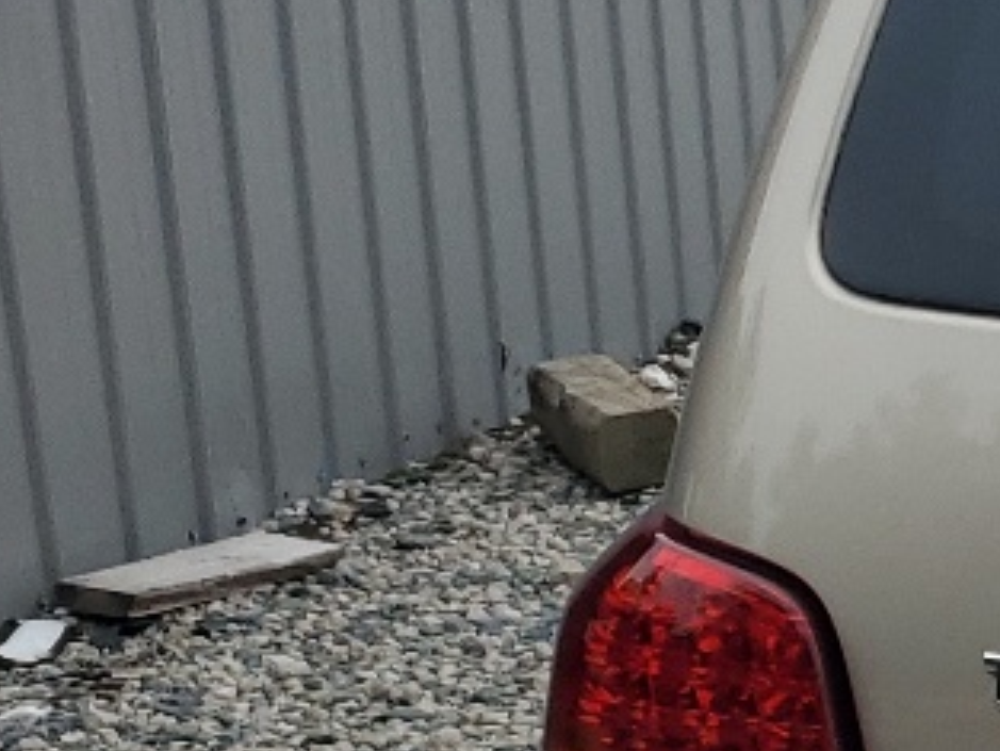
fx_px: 3844
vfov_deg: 11.1
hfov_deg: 12.1
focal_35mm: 133
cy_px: 668
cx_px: 2355
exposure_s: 1/2500
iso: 50
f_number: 1.5
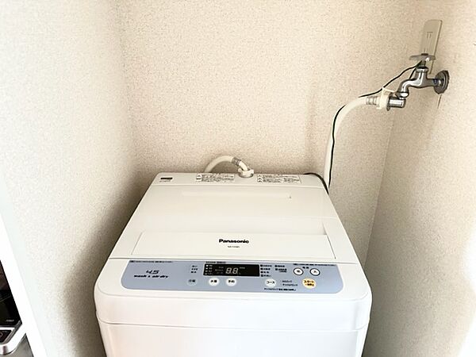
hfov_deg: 71.6
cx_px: 238
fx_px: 330
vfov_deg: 56.8
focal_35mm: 24
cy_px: 178
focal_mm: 6.86
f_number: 1.78
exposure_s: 1/22
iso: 2000
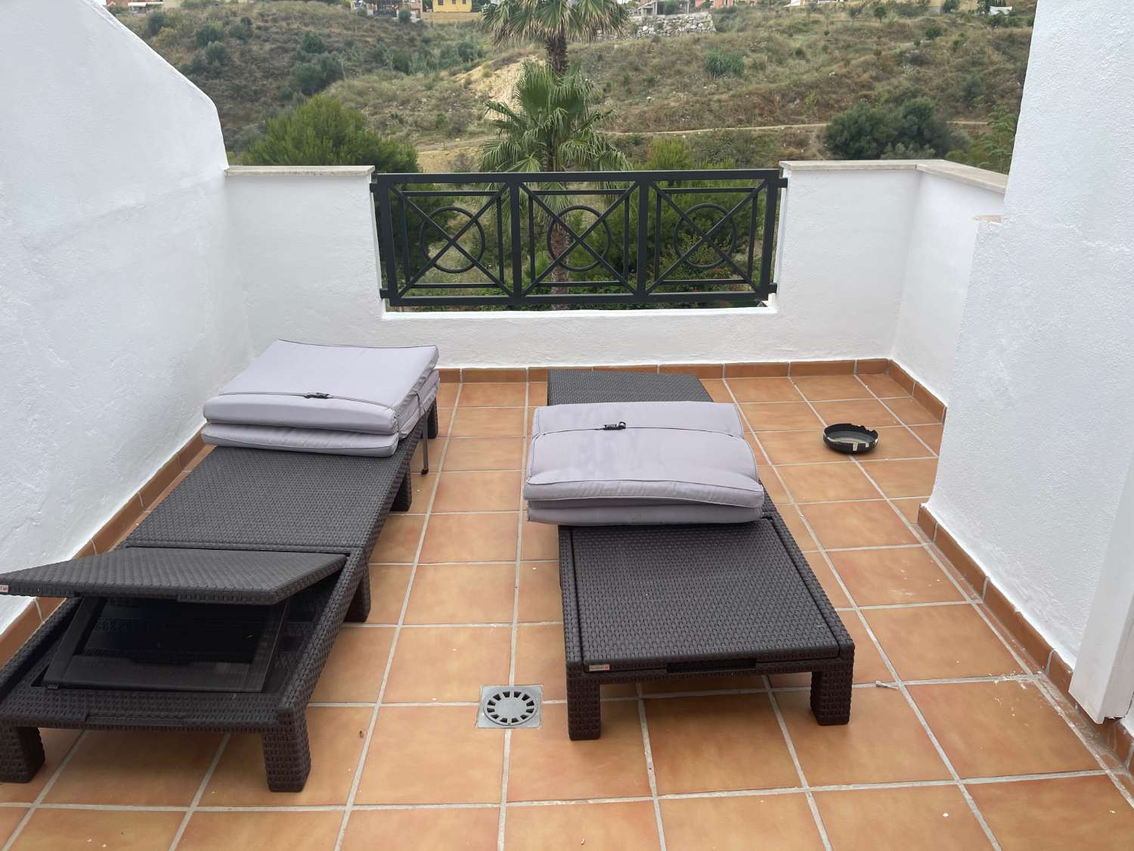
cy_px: 426
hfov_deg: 67.3
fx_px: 852
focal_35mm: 26
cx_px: 567
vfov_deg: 53.1
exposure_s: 1/1279
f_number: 1.6
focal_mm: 5.1
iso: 32
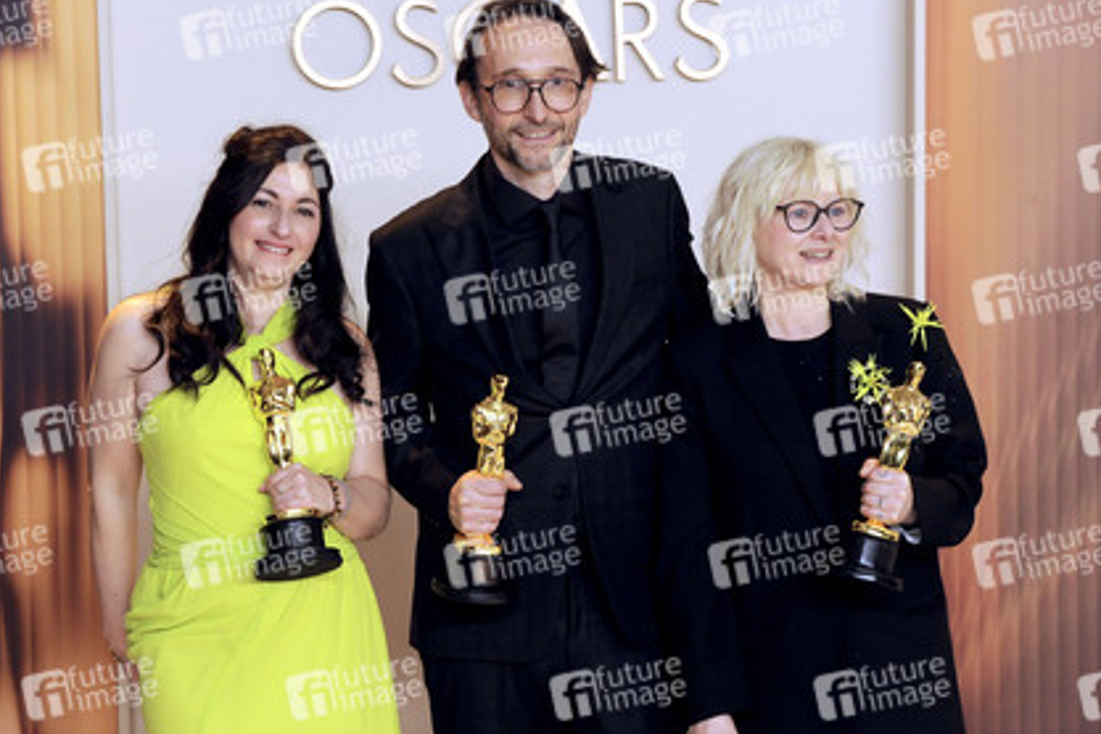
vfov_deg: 10.2
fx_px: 4128
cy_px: 359
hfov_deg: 15.2
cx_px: 547
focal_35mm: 135
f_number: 5
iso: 2000
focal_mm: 125
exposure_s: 1/200
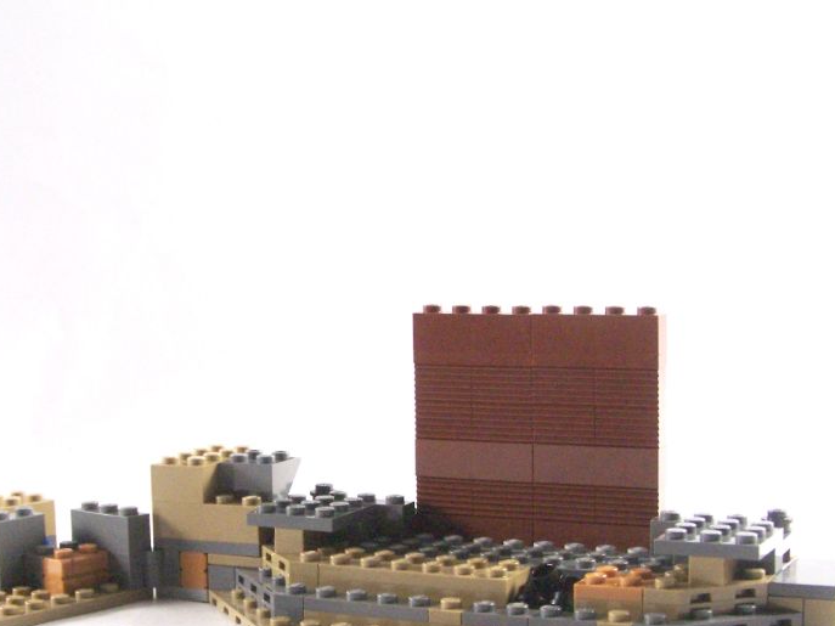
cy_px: 457
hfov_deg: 25.6
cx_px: 354
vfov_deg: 19.3
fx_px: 1833
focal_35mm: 76
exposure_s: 1/60
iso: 400
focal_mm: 8.5
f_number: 4
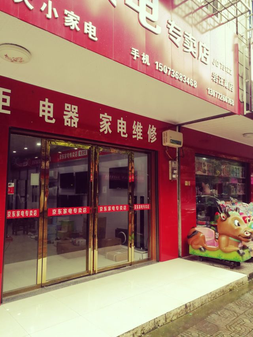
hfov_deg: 51.4
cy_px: 168
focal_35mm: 27
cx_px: 126
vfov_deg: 65.3
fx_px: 263
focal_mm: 3.84
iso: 250
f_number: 2.2
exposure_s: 1/100
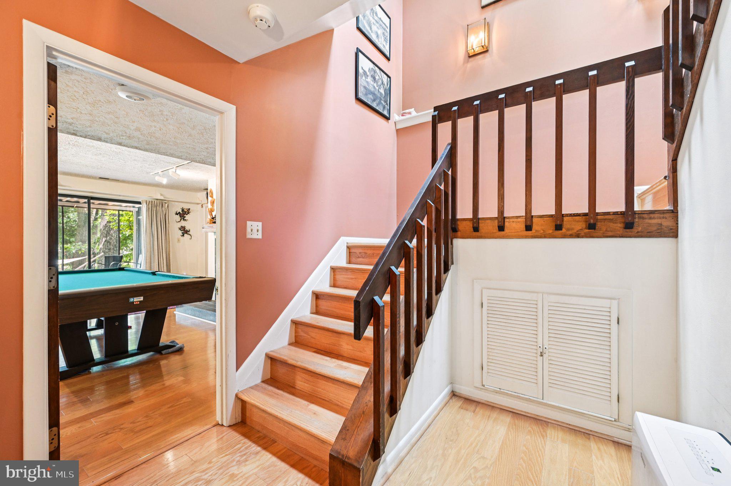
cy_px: 243
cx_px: 366
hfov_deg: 104.3
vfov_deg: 81.1
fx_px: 284
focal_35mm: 14
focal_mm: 14
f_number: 8
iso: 400
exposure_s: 1/3
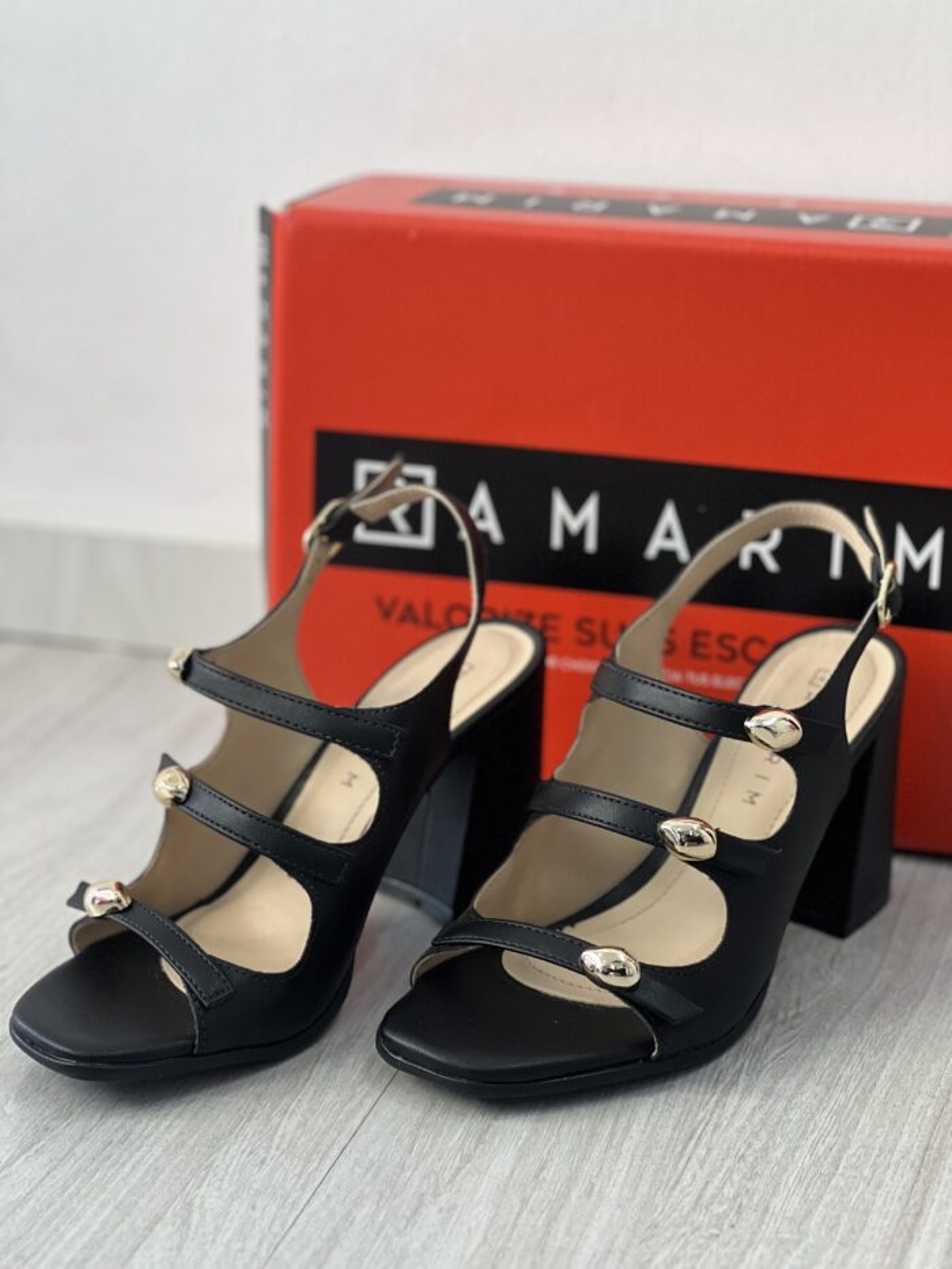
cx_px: 476
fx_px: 2823
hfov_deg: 19.1
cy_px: 634
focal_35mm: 77
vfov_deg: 25.3
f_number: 2.8
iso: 160
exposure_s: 1/120
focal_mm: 9
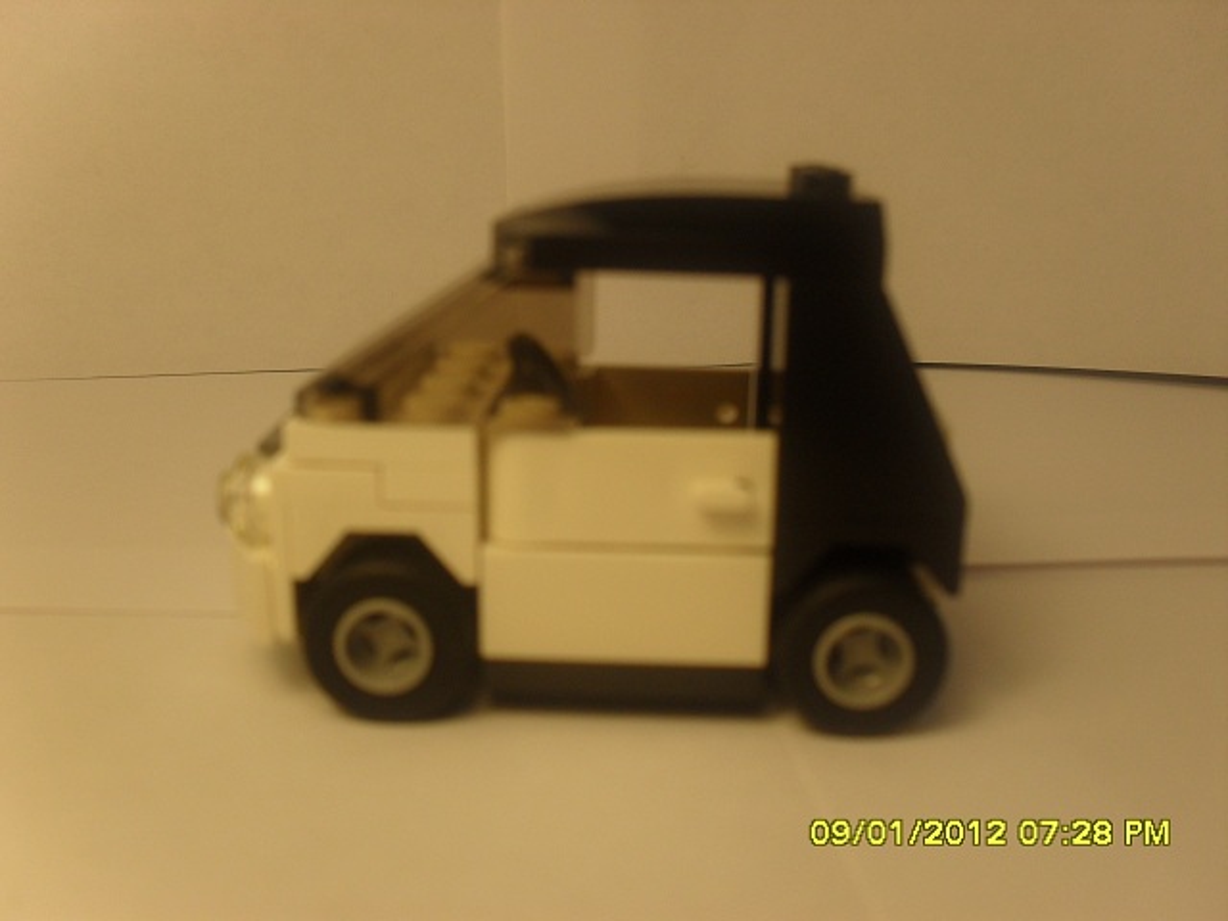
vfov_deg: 40.7
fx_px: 1242
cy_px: 460
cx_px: 614
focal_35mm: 35
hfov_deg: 52.6
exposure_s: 1/180
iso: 100
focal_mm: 6.3
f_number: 3.2
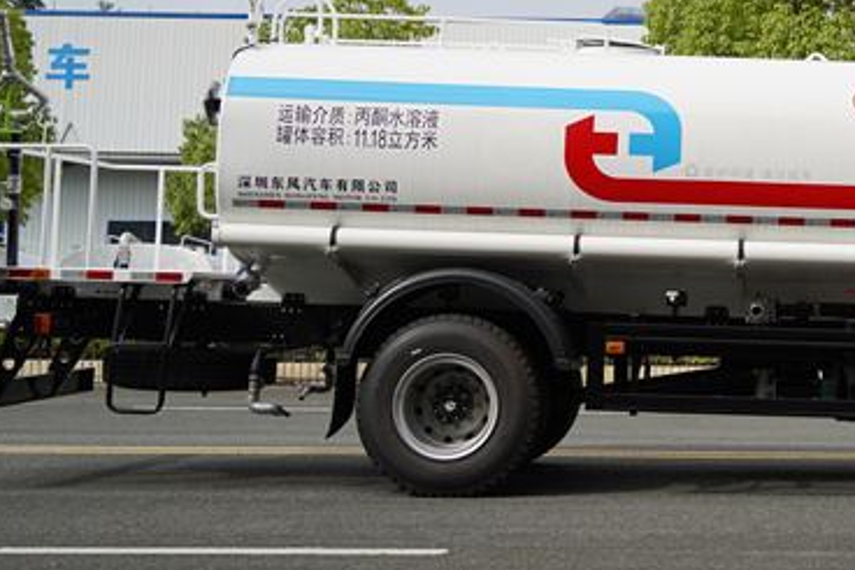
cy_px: 127
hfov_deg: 26.4
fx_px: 1757
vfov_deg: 18.3
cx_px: 769
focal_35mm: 74
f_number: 3.2
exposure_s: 1/1600
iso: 100
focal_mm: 34
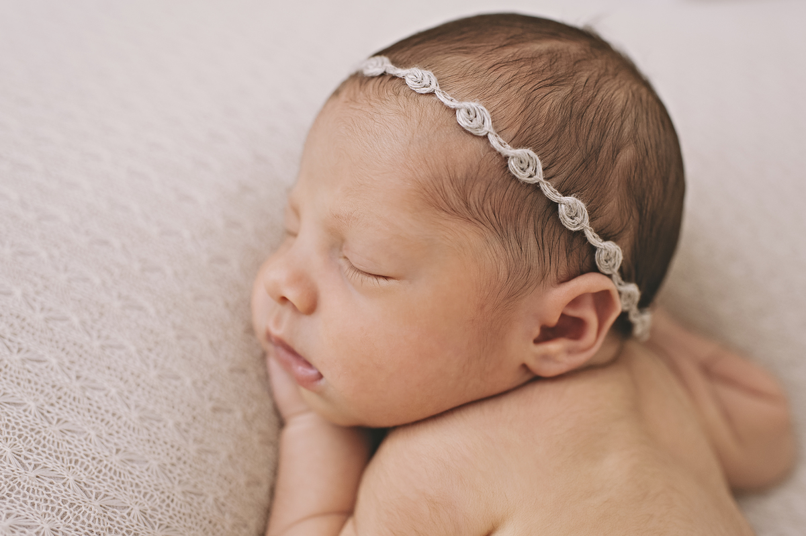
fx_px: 783
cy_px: 268
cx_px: 403
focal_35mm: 35
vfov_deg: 37.8
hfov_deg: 54.5
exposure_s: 1/200
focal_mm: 35
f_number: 3.2
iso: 500
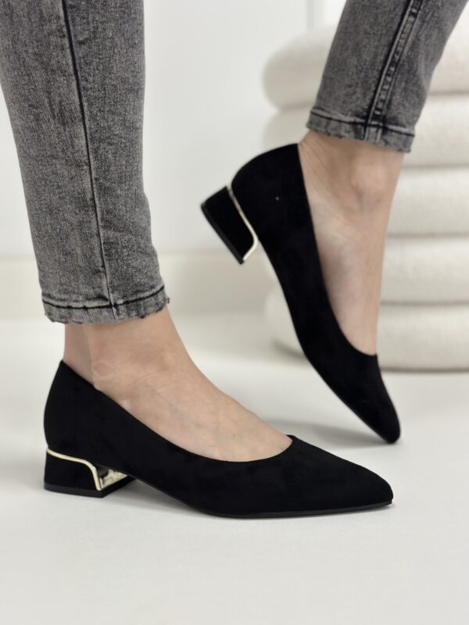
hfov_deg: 30.3
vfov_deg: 39.7
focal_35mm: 48
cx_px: 234
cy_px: 312
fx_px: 867
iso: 160
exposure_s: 1/100
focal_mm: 6.86
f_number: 1.78
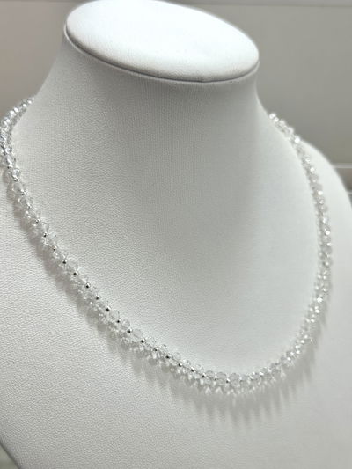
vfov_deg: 39.6
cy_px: 234
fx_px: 651
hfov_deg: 30.3
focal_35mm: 48
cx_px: 176
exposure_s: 1/100
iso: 100
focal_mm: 6.76
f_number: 1.78
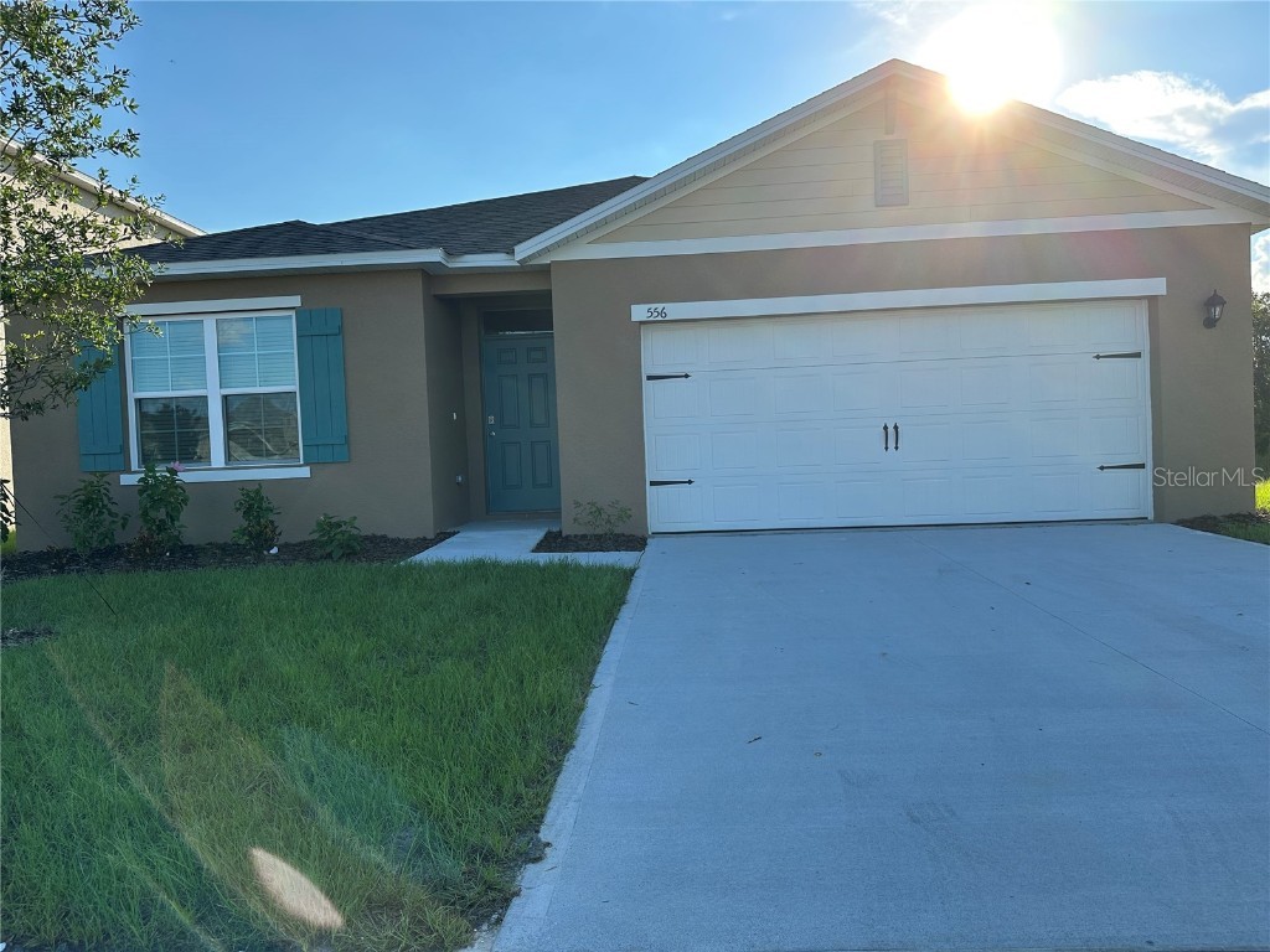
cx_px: 635
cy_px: 476
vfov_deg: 56.8
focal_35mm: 24
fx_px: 881
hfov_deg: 71.6
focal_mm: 6.86
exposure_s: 1/3058
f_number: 1.78
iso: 80
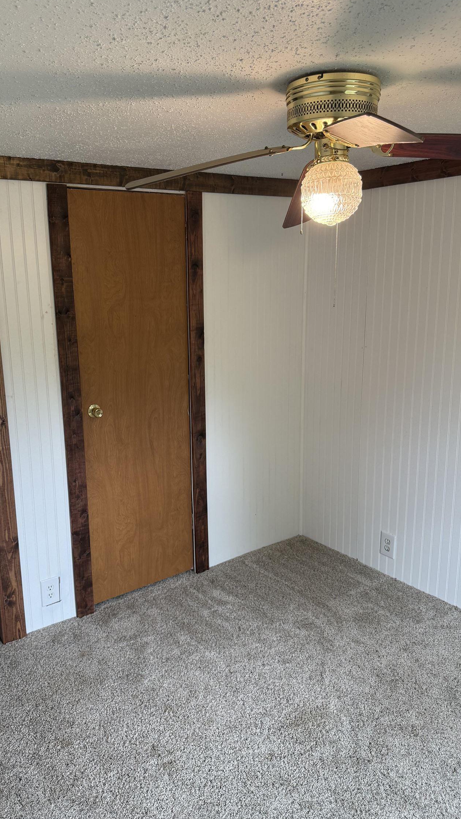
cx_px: 193
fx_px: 587
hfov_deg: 42.8
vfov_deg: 69.9
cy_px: 406
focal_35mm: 27
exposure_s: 1/140
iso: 125
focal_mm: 6.76
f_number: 1.78
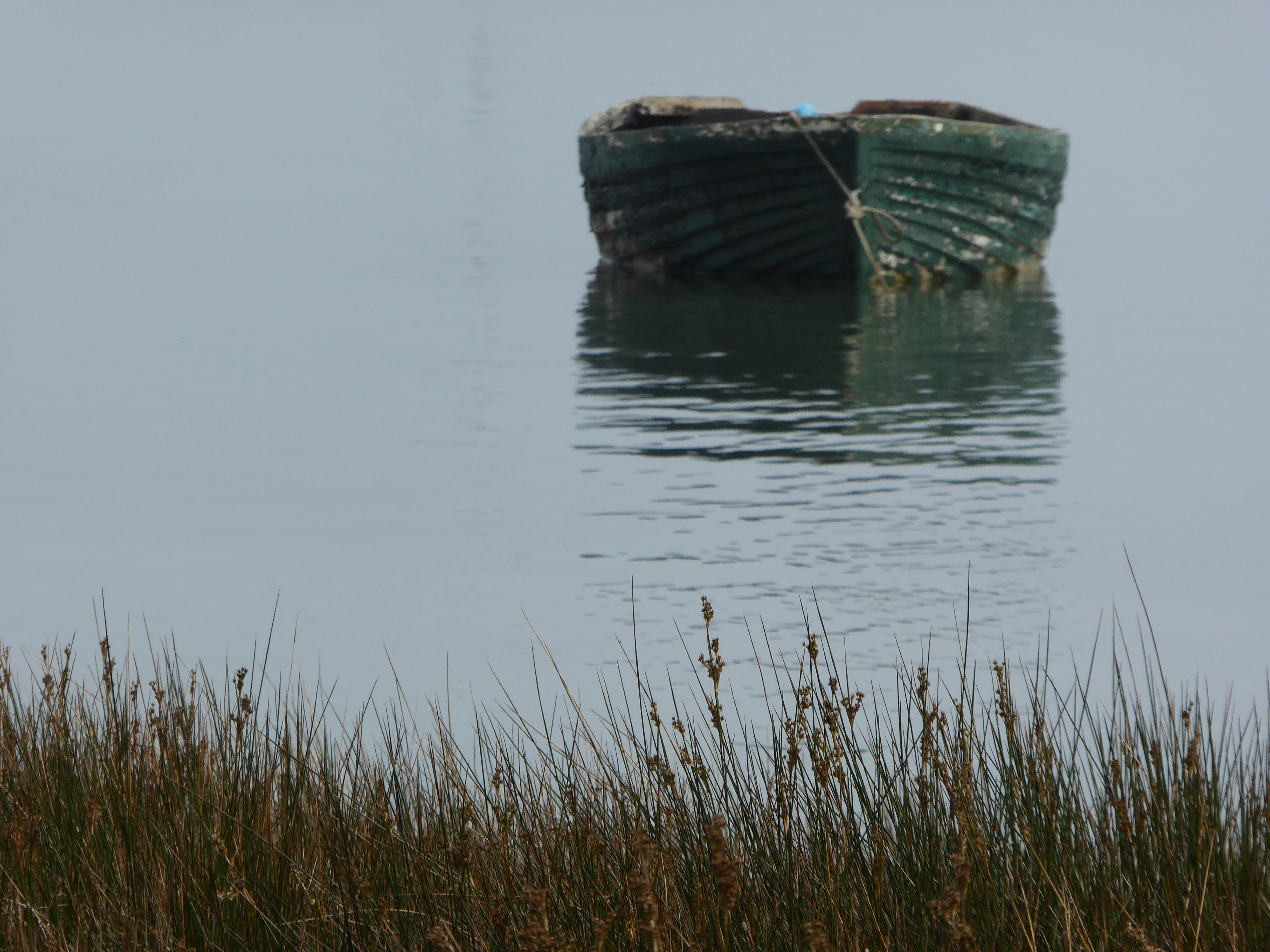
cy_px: 476
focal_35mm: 517
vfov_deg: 2.9
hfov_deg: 3.8
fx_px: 18968
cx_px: 635
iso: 100
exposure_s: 1/320
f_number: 6
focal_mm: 83.4
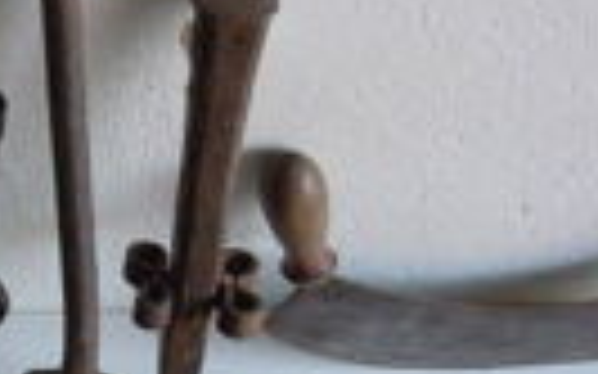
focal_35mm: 115
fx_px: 1873
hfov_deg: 17.0
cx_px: -184
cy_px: 356
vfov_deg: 11.3
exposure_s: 1/60
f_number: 3.5
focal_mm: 5.4
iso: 320
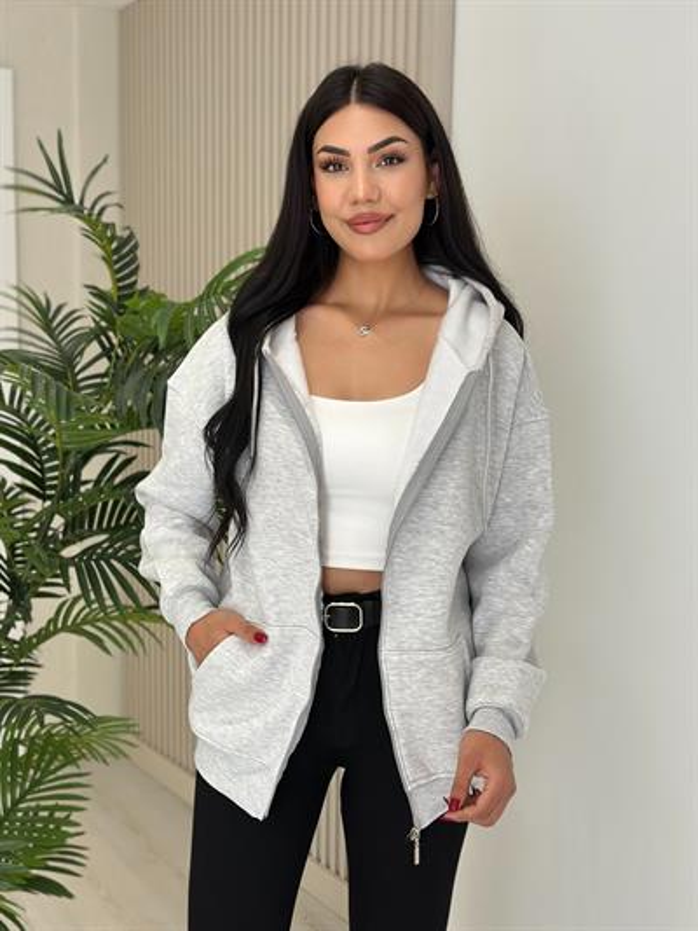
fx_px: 1290
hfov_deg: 30.3
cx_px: 349
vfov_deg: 39.6
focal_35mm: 48
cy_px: 466
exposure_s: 1/386
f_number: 1.78
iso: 80
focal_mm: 6.86
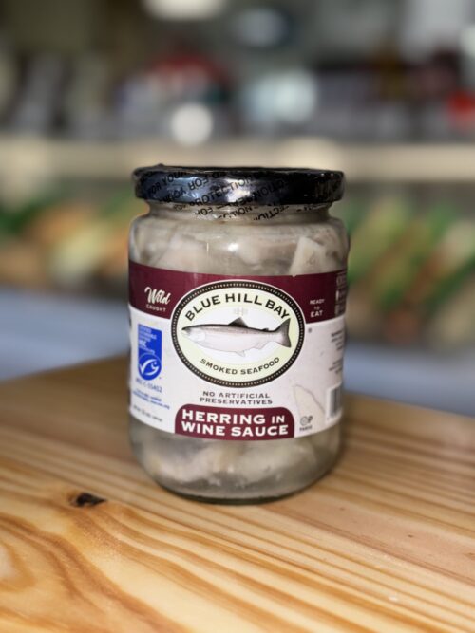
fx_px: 878
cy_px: 316
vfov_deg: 39.7
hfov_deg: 30.3
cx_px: 238
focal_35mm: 48
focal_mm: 6.76
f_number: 1.78
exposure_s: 1/272
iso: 50
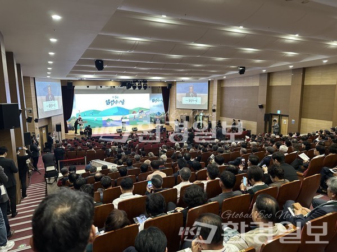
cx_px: 168
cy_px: 126
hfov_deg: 71.6
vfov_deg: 56.8
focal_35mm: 24
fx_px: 234
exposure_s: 1/60
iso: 400
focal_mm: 6.86
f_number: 1.78
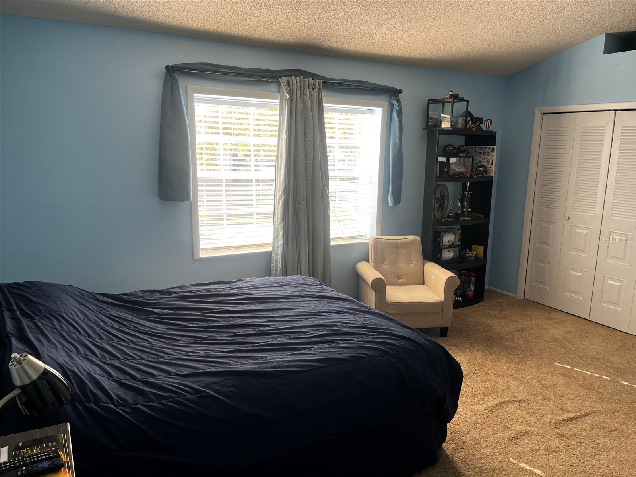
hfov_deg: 67.3
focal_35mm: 26
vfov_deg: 53.1
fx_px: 478
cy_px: 238
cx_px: 318
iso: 50
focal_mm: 5.1
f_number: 1.6
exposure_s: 1/121
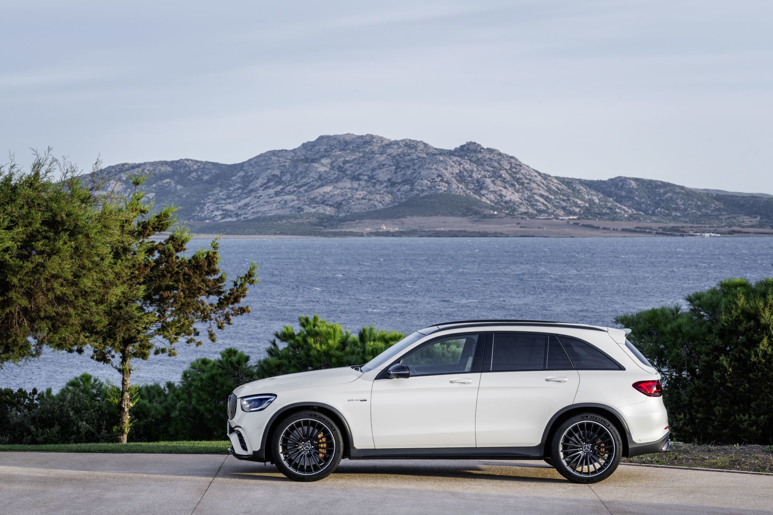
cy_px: 258
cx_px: 386
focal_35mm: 105
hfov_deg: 19.5
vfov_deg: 13.0
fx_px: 2254
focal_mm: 105
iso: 100
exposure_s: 1/50
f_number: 11
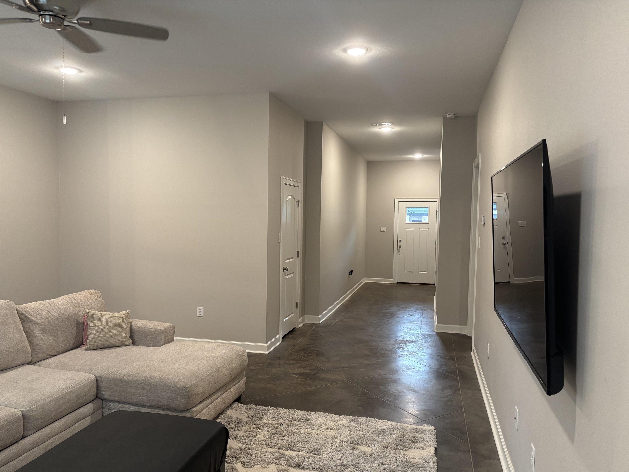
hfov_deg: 65.3
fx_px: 491
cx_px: 305
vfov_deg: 51.4
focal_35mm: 27
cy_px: 244
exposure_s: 1/60
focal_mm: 5.96
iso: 200
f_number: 1.6
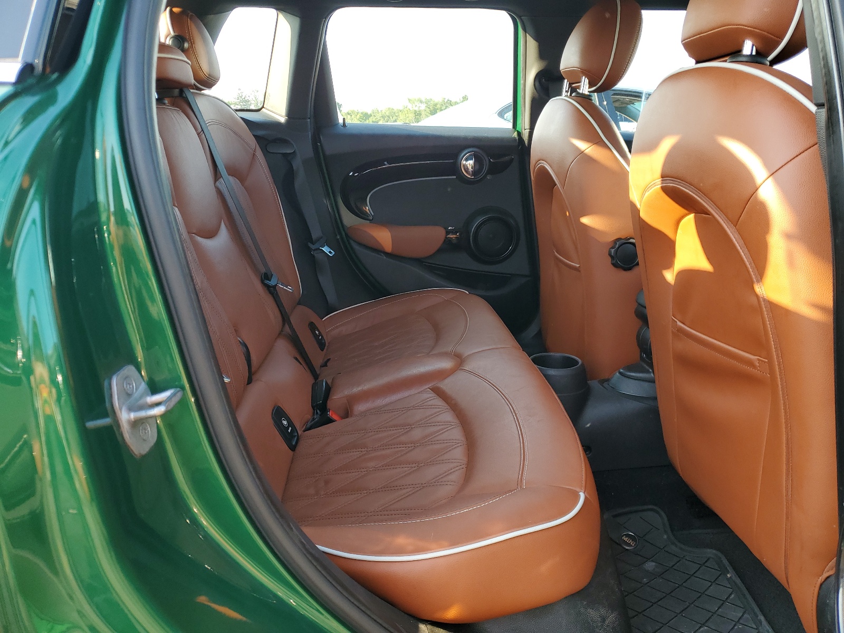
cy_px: 316
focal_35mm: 26
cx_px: 422
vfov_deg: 53.1
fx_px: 634
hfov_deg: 67.3
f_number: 1.5
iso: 50
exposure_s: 1/167
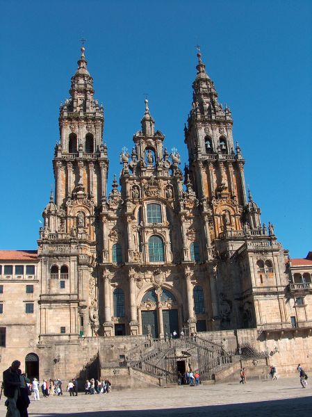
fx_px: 445
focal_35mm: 37
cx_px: 156
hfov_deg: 38.6
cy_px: 208
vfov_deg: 50.2
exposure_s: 1/278
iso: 100
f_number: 6.7
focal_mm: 7.6
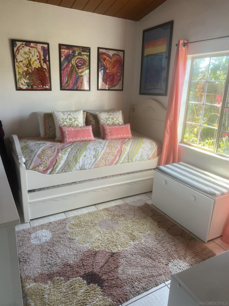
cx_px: 114
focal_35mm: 26
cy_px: 153
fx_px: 229
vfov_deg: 67.3
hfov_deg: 53.1
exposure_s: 1/121
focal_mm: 5.7
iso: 100
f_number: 1.5
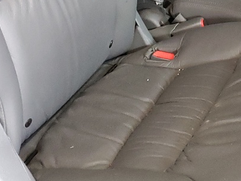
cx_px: 194
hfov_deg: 18.9
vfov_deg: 14.1
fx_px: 717
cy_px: -13
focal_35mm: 103
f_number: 1.5
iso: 321
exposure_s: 1/40
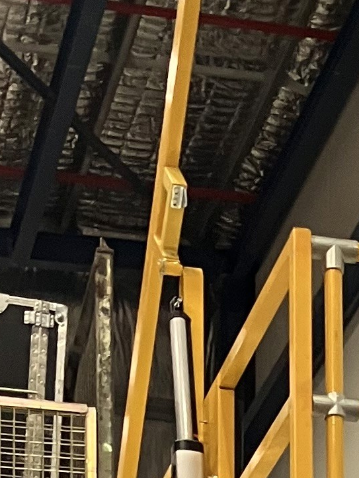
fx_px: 2157
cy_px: 1159
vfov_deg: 10.7
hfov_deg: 9.4
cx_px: 368
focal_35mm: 156
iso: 125
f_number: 1.8
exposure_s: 1/50
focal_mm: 3.99
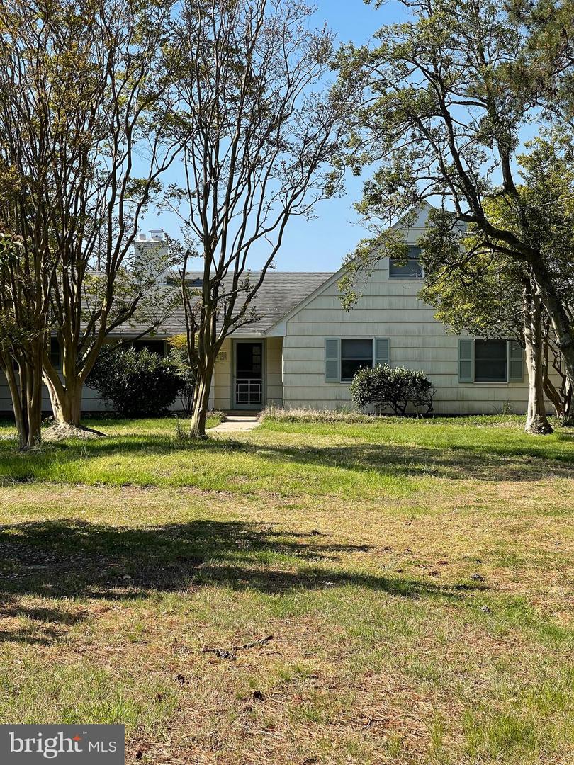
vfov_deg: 30.3
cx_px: 287
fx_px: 1415
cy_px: 382
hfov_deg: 22.9
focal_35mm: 64
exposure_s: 1/737
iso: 20
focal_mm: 7.5
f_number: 2.2
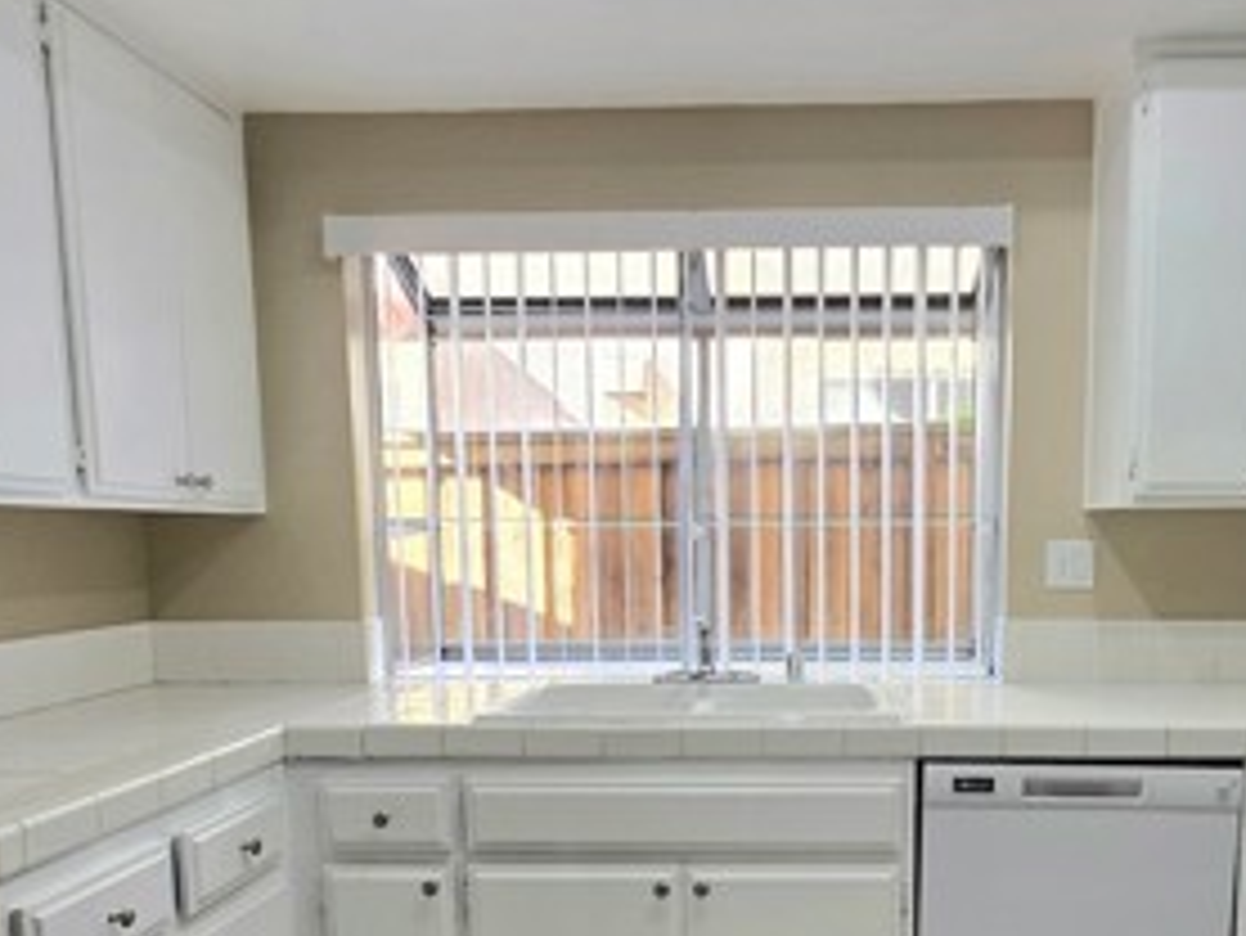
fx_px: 1080
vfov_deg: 45.5
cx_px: 805
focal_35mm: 30
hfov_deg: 58.9
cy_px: 684
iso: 40
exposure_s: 1/60.2
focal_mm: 1.7
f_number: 2.2
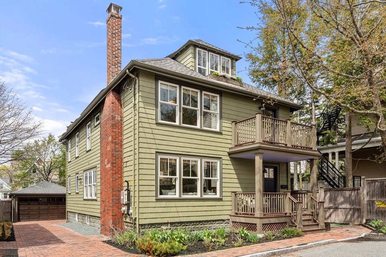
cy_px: 128
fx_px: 279
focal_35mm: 26
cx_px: 193
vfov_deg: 49.6
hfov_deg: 69.4
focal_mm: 26
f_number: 7.1
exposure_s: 1/800
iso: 320
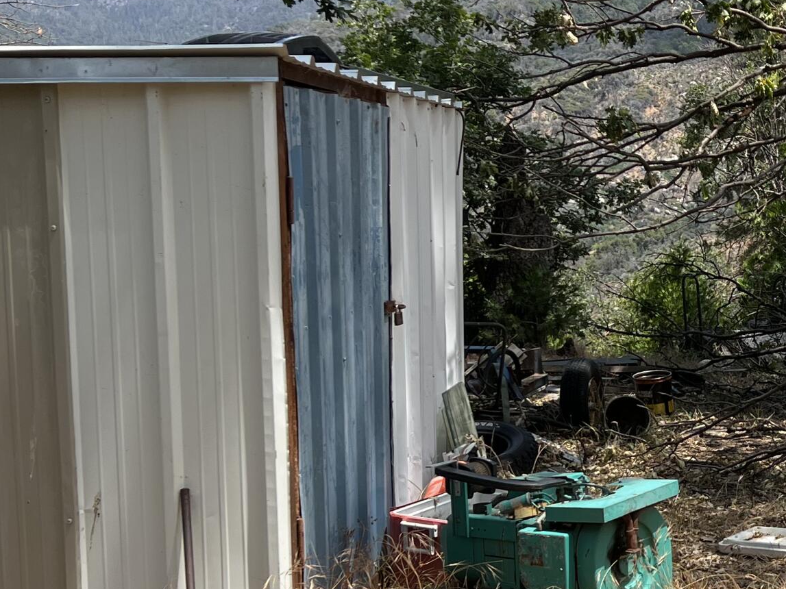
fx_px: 1544
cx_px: 785
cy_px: 388
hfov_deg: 27.0
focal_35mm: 68
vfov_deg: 21.5
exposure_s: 1/2632
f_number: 1.5
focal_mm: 5.7
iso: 50
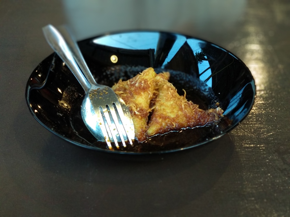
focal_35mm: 52
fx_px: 436
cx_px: 145
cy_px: 108
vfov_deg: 28.0
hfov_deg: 36.8
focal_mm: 5.99
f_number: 2.6
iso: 800
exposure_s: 1/33
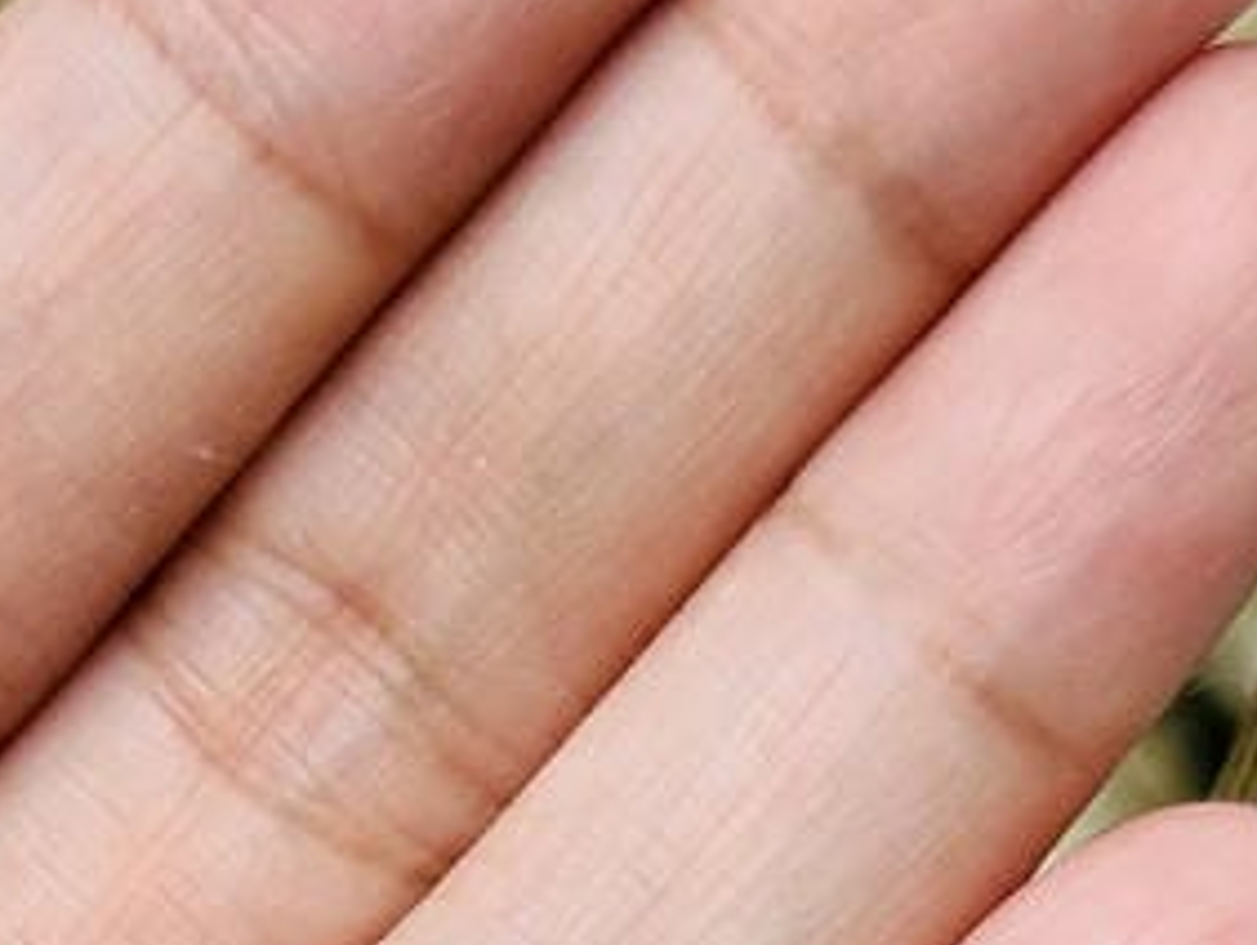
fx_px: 7414
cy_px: 1984
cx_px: 58
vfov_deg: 7.0
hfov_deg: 9.6
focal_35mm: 204
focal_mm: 6.86
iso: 64
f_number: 1.78
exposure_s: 1/121
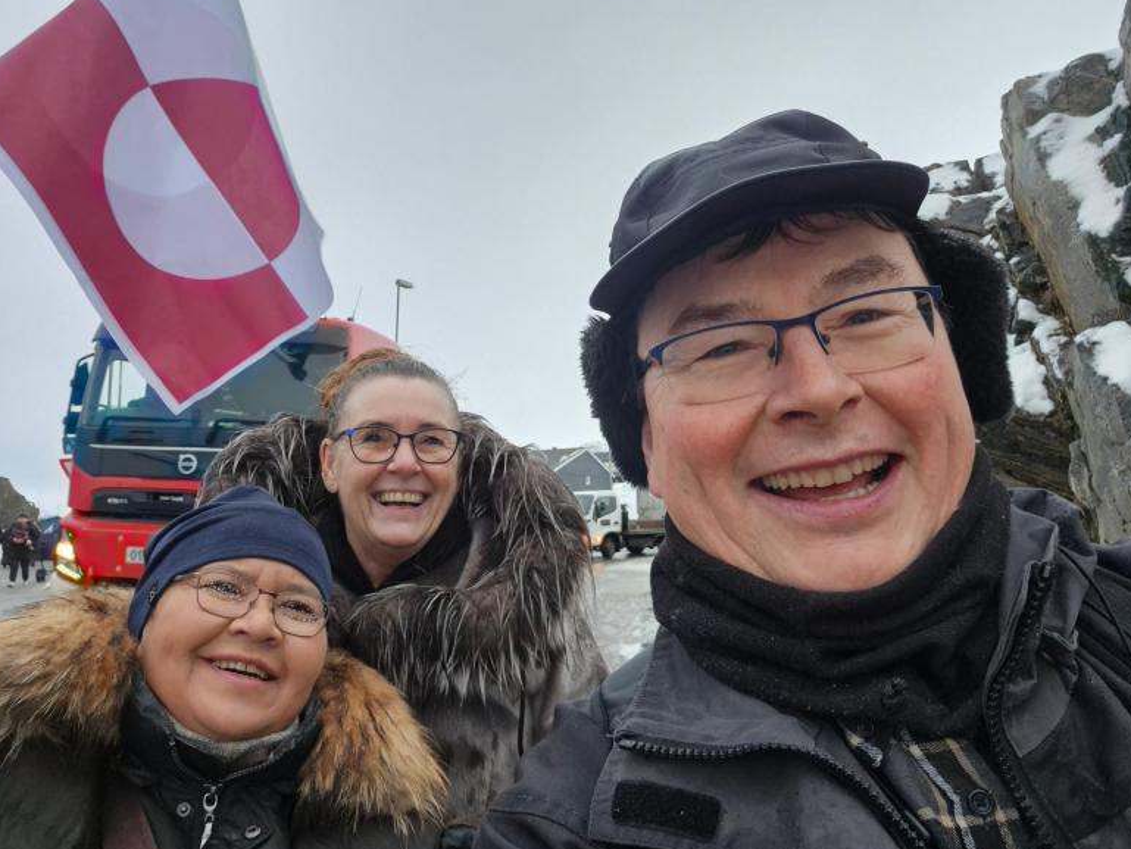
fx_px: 850
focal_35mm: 26
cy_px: 418
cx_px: 575
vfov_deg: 53.1
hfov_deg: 67.3
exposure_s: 1/100
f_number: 2.2
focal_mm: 3.3
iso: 160
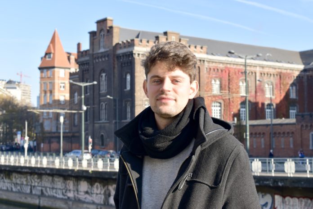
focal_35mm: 69
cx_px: 156
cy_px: 104
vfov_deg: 19.7
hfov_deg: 29.2
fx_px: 600
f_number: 8
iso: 200
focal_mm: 46
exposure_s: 1/250
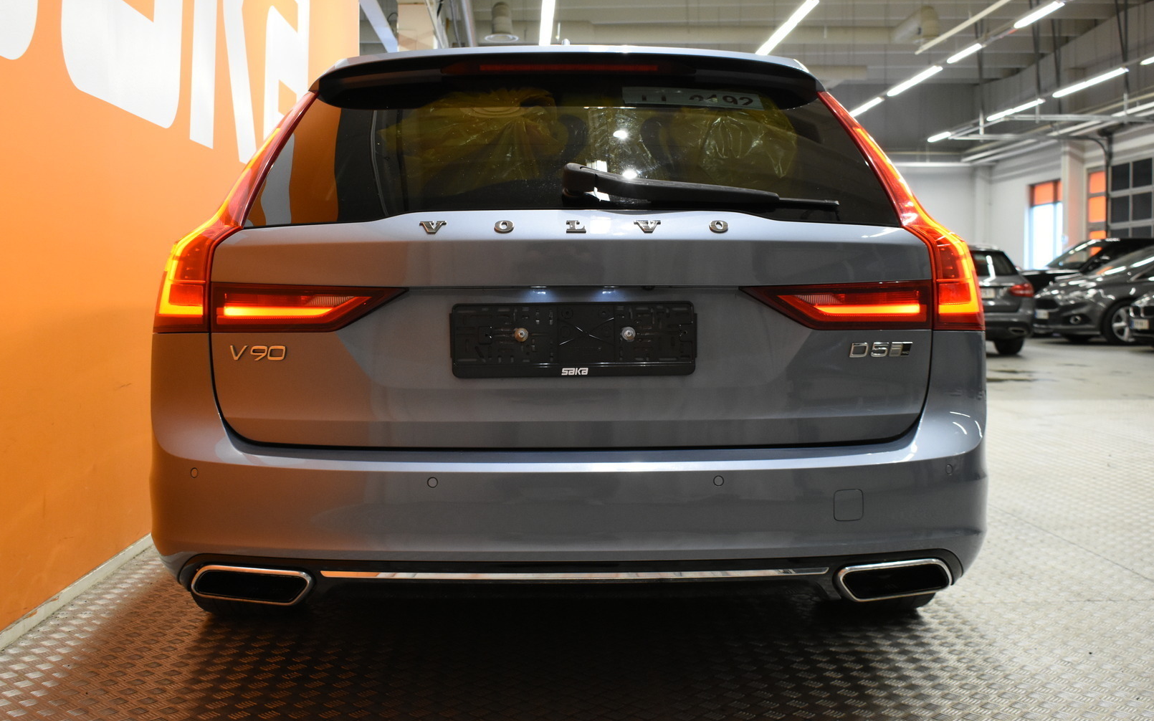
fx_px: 1258
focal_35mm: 40
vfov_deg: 32.0
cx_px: 575
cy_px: 350
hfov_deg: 49.3
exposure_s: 1/100
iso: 1600
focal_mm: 26
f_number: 5
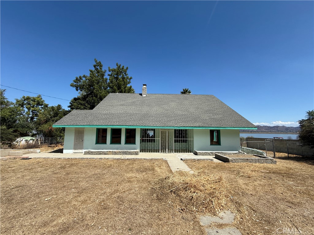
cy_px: 118
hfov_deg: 102.1
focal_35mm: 14
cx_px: 157
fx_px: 127
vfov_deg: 85.7
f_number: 2.2
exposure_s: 1/2237
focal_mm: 2.22
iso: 50
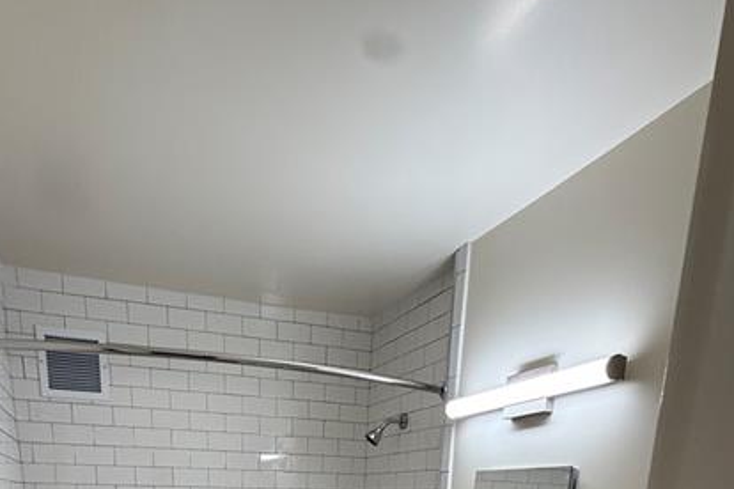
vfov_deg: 34.2
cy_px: 636
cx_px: 298
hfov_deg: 66.8
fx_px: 550
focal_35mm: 27
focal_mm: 2.22
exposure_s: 1/120
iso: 100
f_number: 2.2
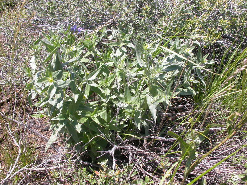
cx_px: 124
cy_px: 92
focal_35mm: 38
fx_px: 271
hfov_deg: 49.0
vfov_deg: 37.7
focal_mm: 7.85
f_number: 7.5
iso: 100
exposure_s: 1/171
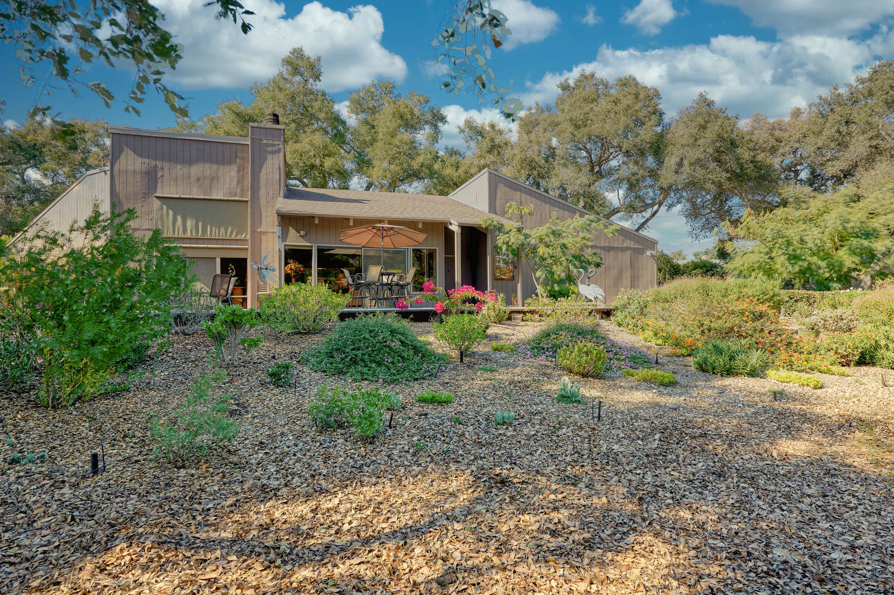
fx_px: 484
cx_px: 447
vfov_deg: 63.2
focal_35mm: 20
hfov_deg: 85.5
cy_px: 298
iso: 400
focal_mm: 19.5
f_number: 7.1
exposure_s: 1/640
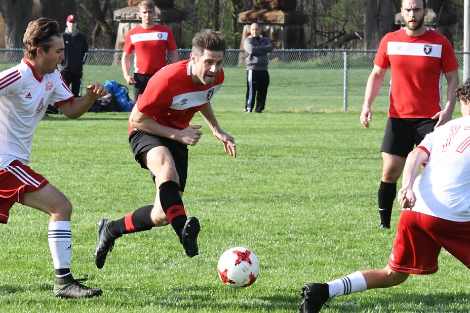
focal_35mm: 210
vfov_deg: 6.5
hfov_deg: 9.8
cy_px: 156
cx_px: 235
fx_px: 2742
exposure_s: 1/1000
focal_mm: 140
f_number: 16
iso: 3200
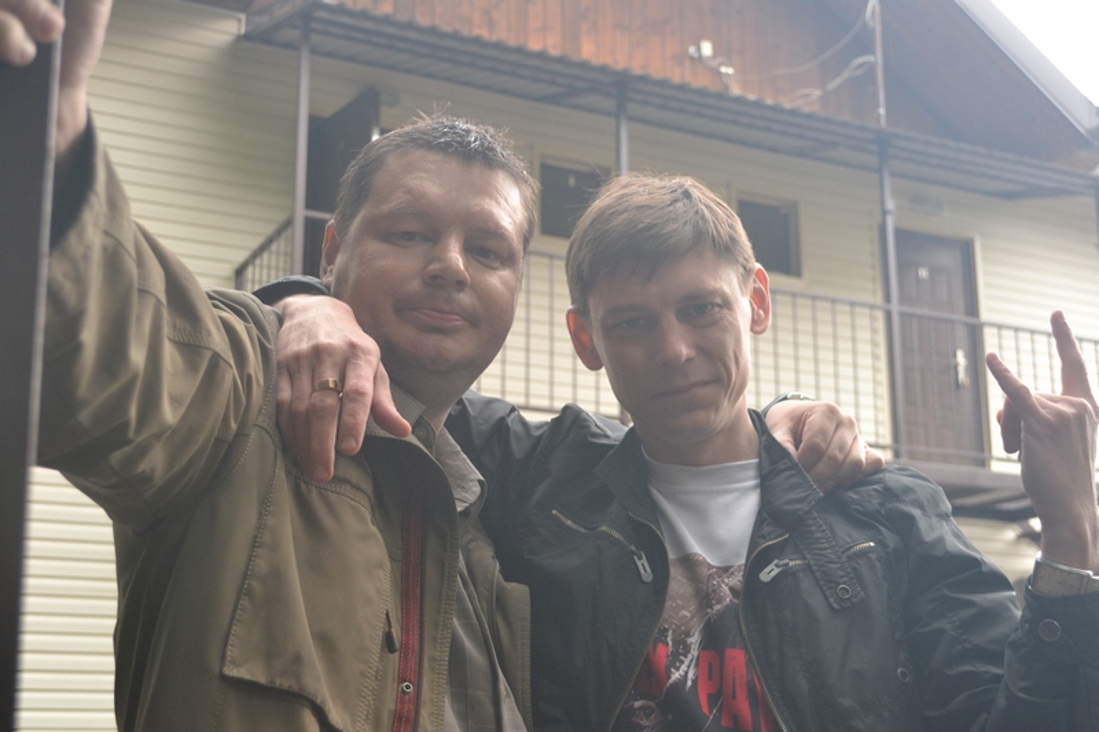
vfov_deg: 28.1
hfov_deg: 41.1
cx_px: 550
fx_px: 1465
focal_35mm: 48
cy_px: 366
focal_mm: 32
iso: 400
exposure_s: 1/80
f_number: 4.8
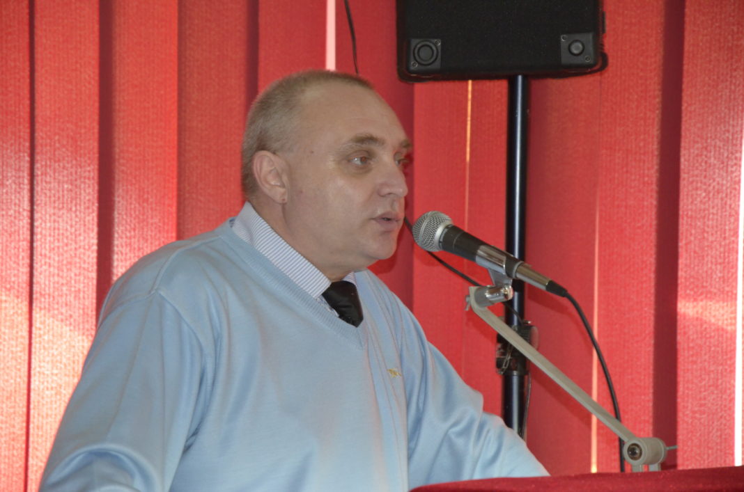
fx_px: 3248
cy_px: 246
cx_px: 372
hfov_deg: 13.1
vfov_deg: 8.7
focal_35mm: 158
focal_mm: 105
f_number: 5.6
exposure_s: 1/60
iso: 2500
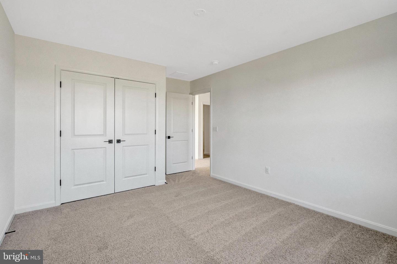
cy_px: 132
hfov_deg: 96.7
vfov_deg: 73.7
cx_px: 198
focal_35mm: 16
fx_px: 176
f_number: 8
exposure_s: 1/160
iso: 1250
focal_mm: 16
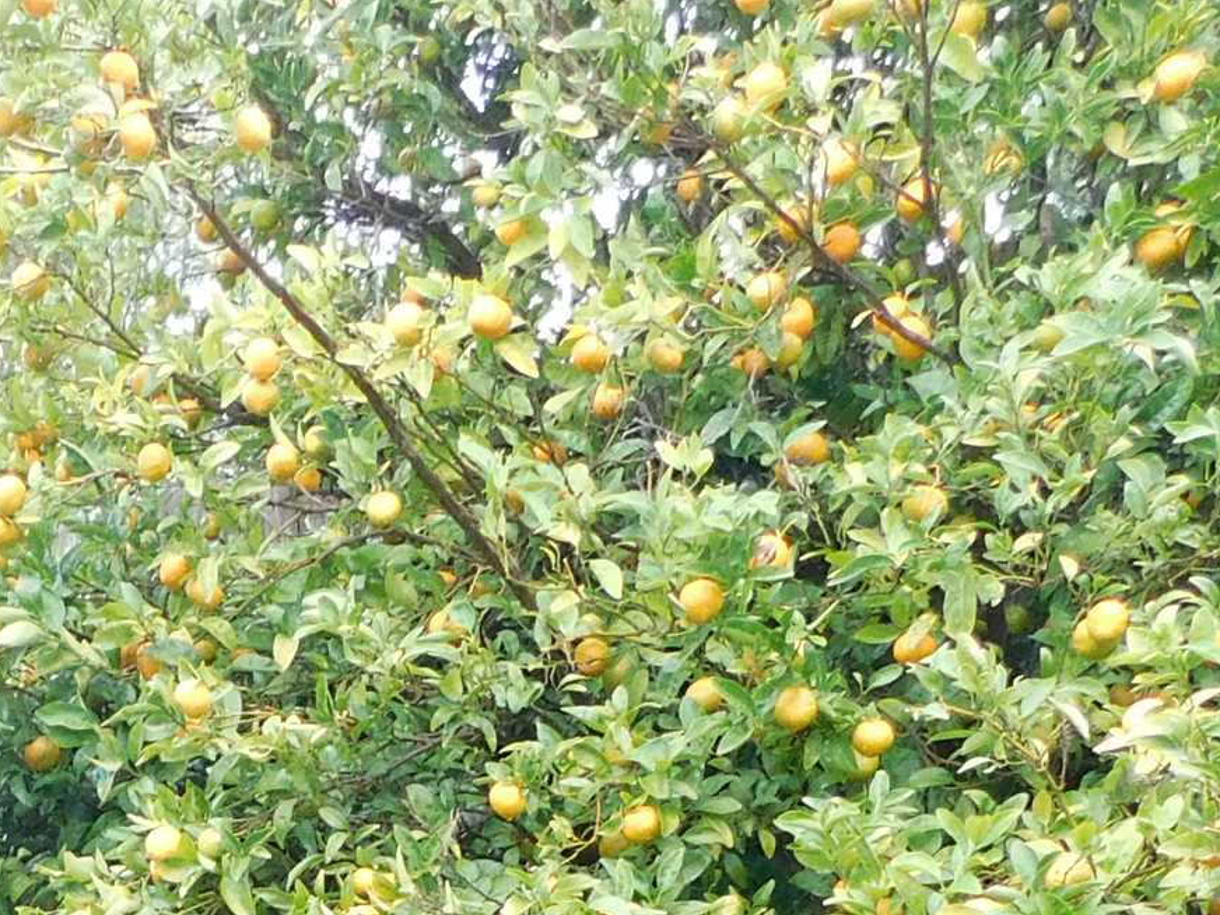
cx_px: -232
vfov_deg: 16.0
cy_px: 1543
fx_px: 2855
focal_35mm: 81
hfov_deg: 22.3
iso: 200
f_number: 3
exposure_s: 1/30
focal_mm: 4
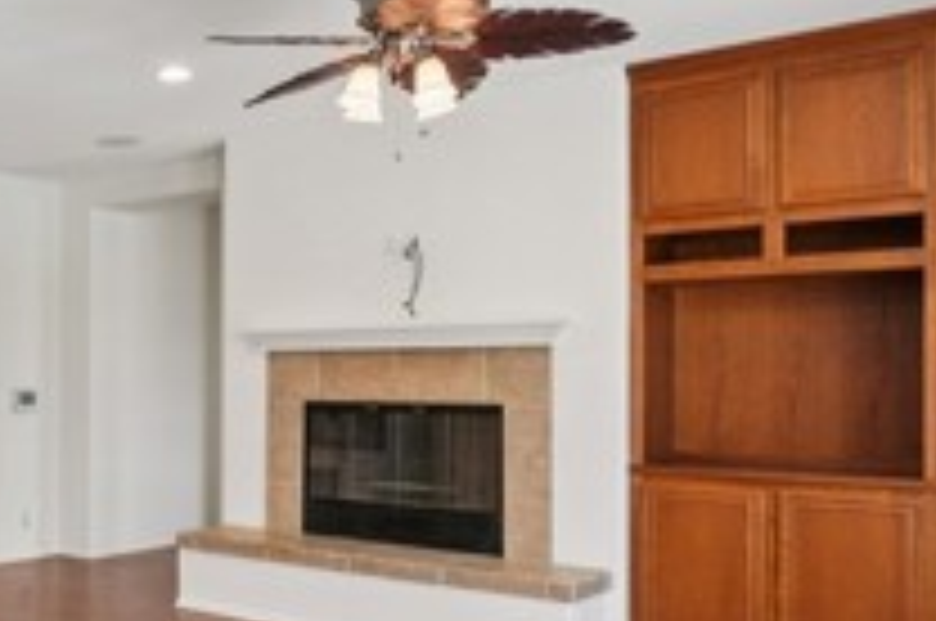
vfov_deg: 33.2
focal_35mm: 40
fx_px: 1038
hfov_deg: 42.5
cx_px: 18
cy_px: 364
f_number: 8
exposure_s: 1/30
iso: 400
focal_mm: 13
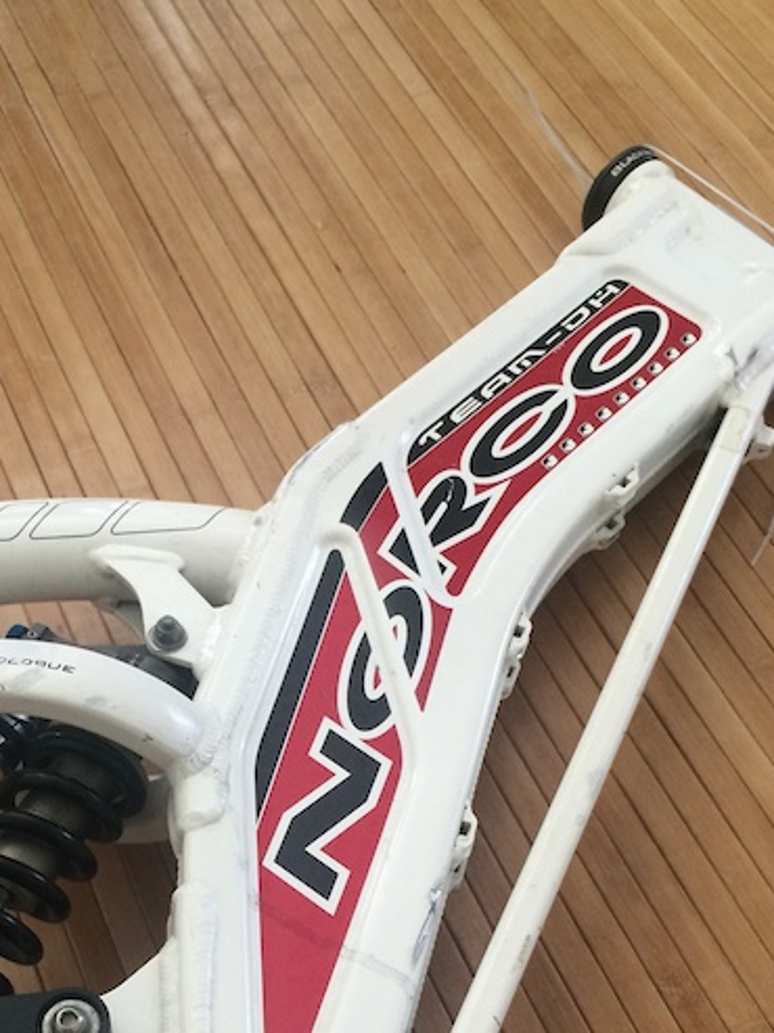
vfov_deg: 38.8
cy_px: 834
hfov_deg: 30.7
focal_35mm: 47
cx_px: 270
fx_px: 1402
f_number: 2.2
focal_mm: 4.15
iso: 100
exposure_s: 1/30
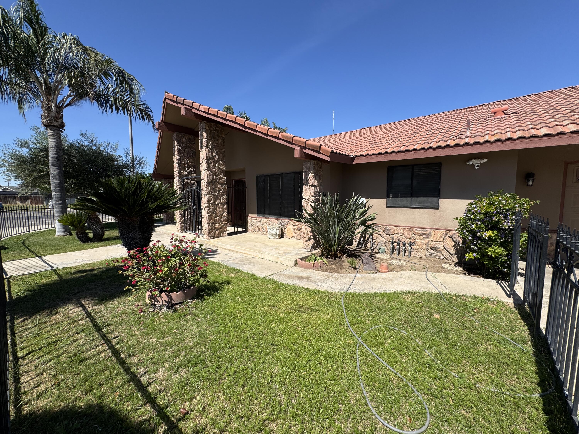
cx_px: 290
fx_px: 234
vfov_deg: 85.7
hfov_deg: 102.1
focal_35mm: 14
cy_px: 217
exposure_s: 1/1672
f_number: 2.2
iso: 40
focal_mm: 2.22
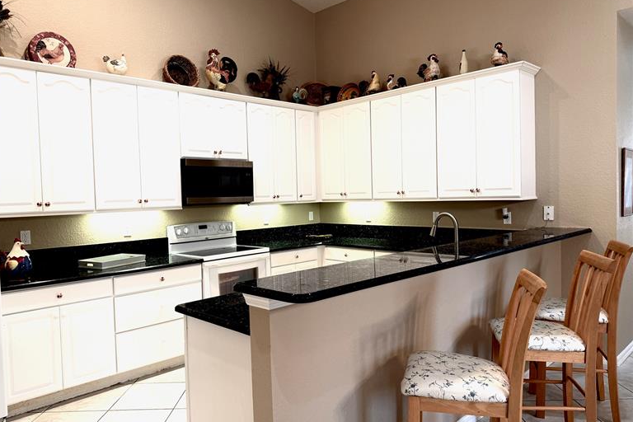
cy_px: 209
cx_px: 304
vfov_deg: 49.6
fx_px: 457
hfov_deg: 69.4
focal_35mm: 26
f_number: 1.78
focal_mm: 6.76
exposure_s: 1/60
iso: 125
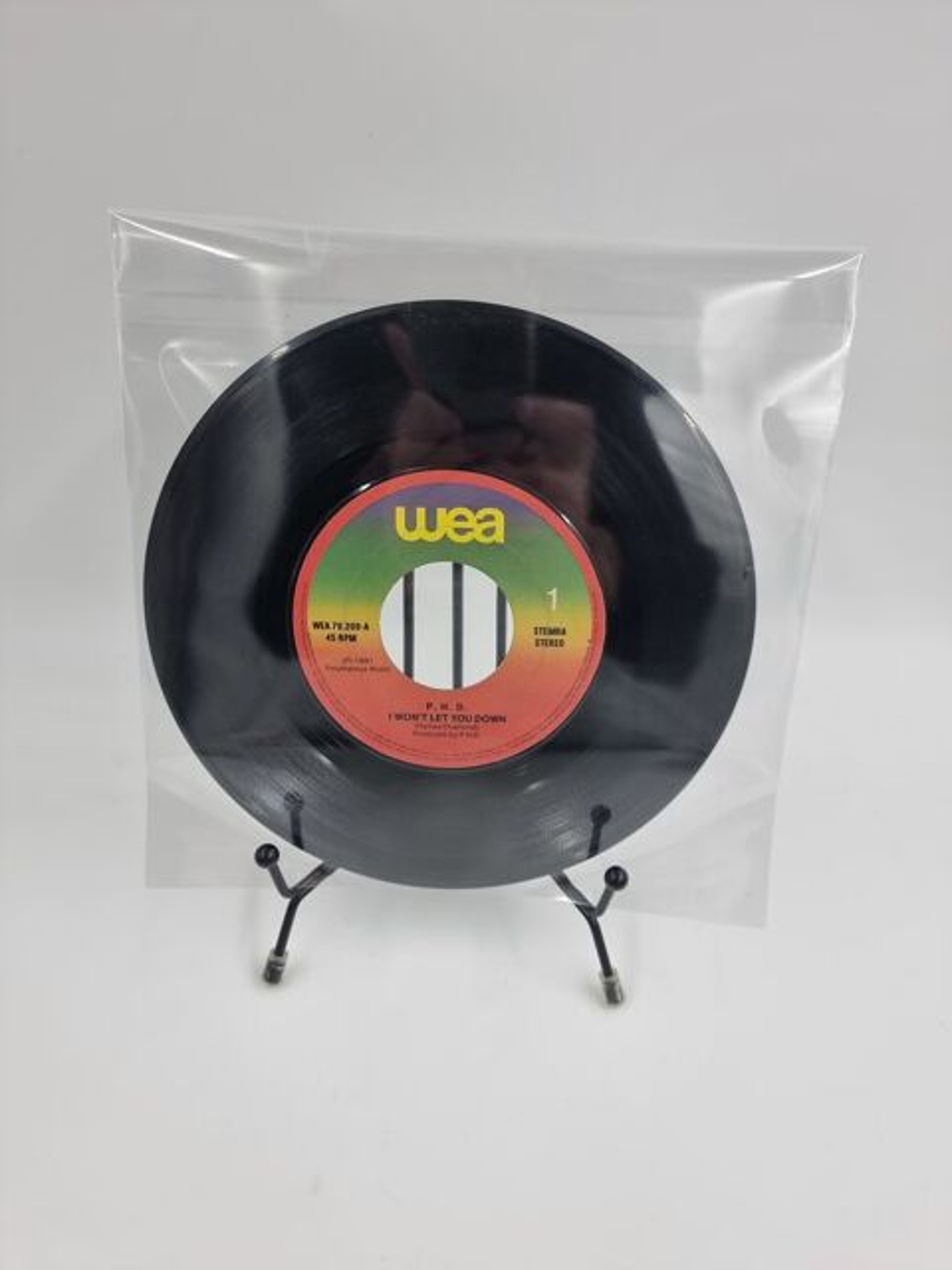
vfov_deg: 71.6
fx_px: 880
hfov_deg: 56.8
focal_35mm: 24
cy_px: 635
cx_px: 476
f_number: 1.8
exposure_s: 1/100
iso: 50
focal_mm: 6.7
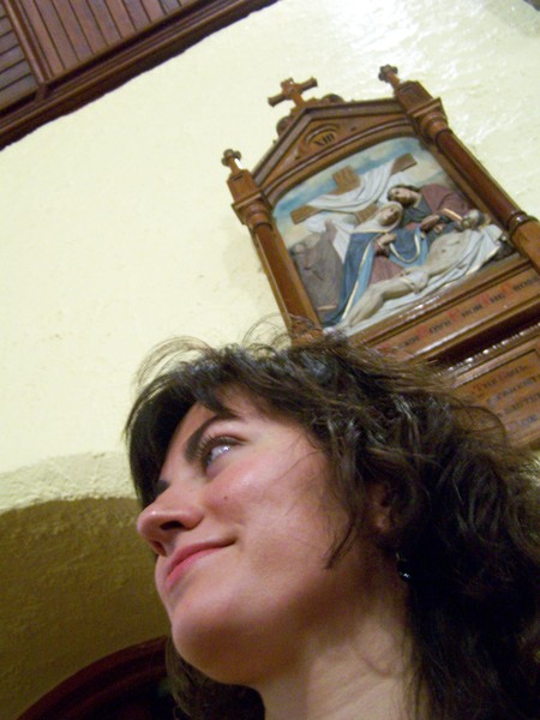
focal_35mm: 38
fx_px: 790
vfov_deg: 49.0
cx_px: 270
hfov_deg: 37.7
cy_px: 360
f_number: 2.8
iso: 400
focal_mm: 6.3
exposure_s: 1/15
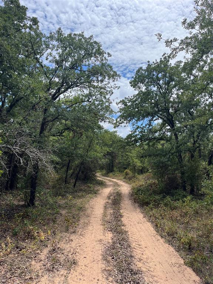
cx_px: 106
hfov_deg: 53.1
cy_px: 142
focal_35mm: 26
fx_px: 213
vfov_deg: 67.3
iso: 50
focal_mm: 5.1
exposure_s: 1/3135
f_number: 1.6
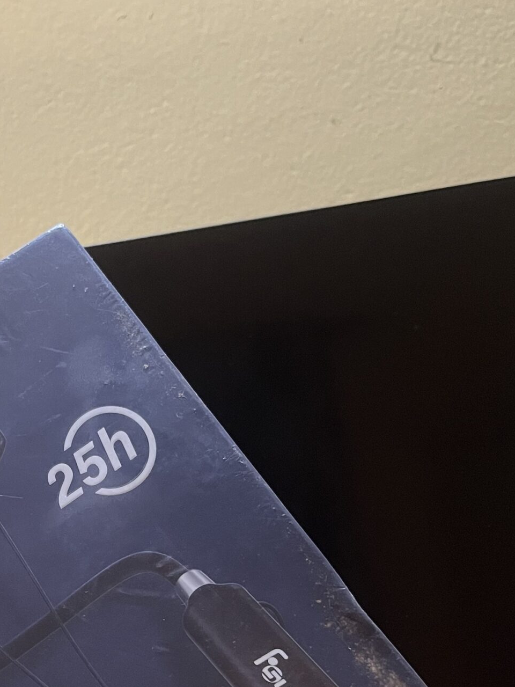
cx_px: 33
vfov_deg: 35.2
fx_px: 1032
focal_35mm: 52
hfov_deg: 26.9
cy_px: 582
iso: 400
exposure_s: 1/33
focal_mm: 5.1
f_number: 1.6
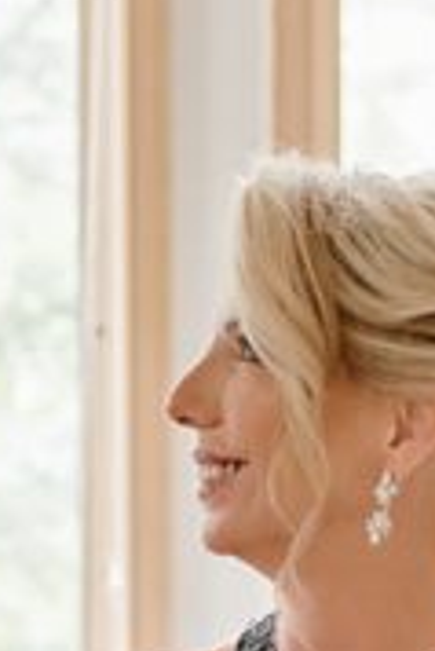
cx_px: 29
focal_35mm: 201
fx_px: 3636
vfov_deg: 9.9
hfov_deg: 6.8
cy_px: 1024
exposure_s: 1/125
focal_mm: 35
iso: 500
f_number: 2.5
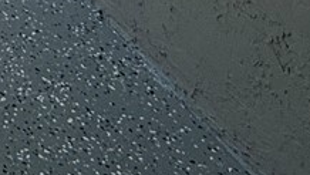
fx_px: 921
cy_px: -502
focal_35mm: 112
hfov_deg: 13.6
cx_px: -442
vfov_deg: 7.7
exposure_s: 1/482
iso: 50
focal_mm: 2.22
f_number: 2.2
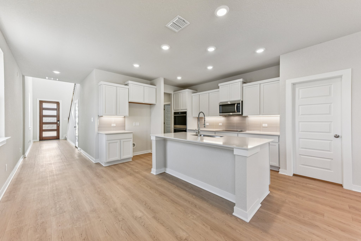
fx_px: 140
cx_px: 180
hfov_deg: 104.2
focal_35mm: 14
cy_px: 120
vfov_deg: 81.2
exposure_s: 1/60
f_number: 8
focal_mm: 14
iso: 400
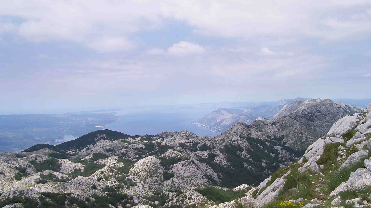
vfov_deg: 29.6
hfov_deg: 50.5
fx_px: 393
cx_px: 188
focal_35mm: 40
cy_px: 123
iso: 80
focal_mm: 6
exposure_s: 1/726
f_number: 4.8
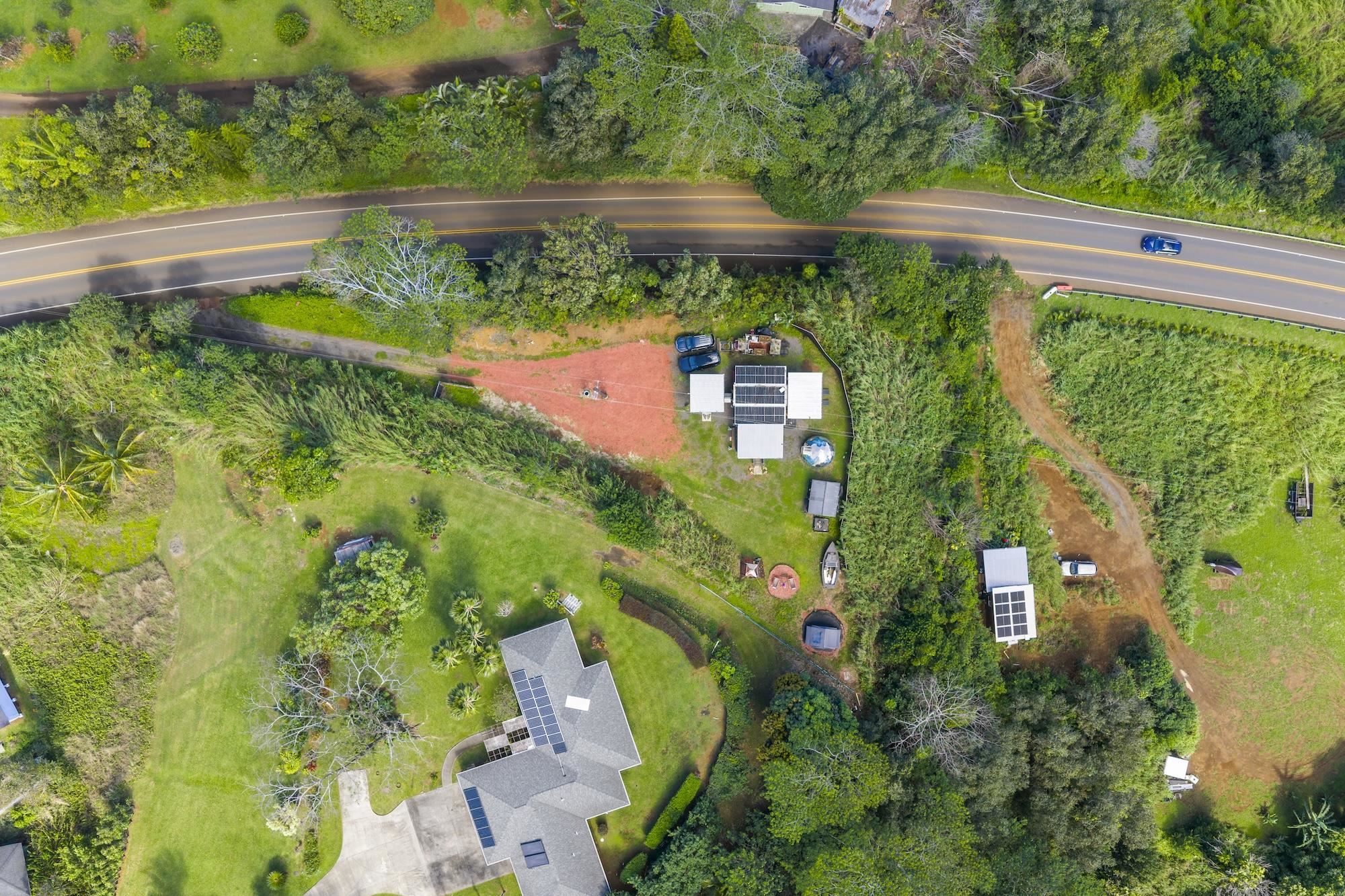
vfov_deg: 46.4
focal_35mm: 28
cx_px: 672
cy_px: 448
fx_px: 1046
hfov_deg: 65.5
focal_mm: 14.45
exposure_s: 1/320
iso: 125
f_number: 2.8
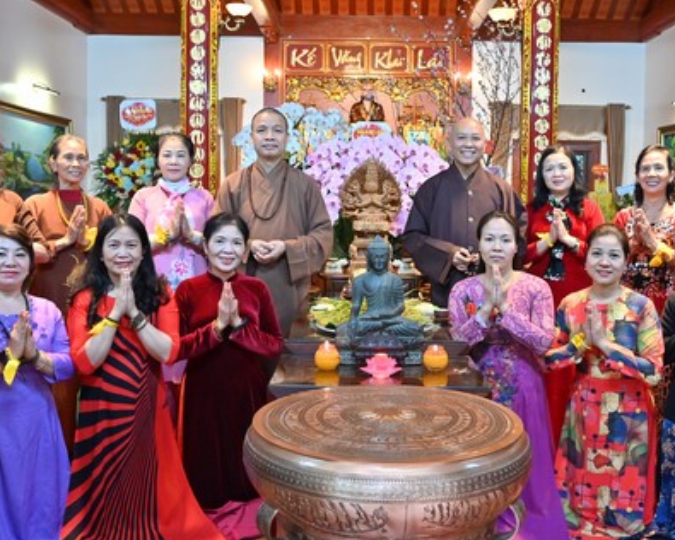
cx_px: 376
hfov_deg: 49.0
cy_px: 236
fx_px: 739
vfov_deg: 40.1
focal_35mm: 37
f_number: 5.6
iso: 3200
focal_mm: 24
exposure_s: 1/60
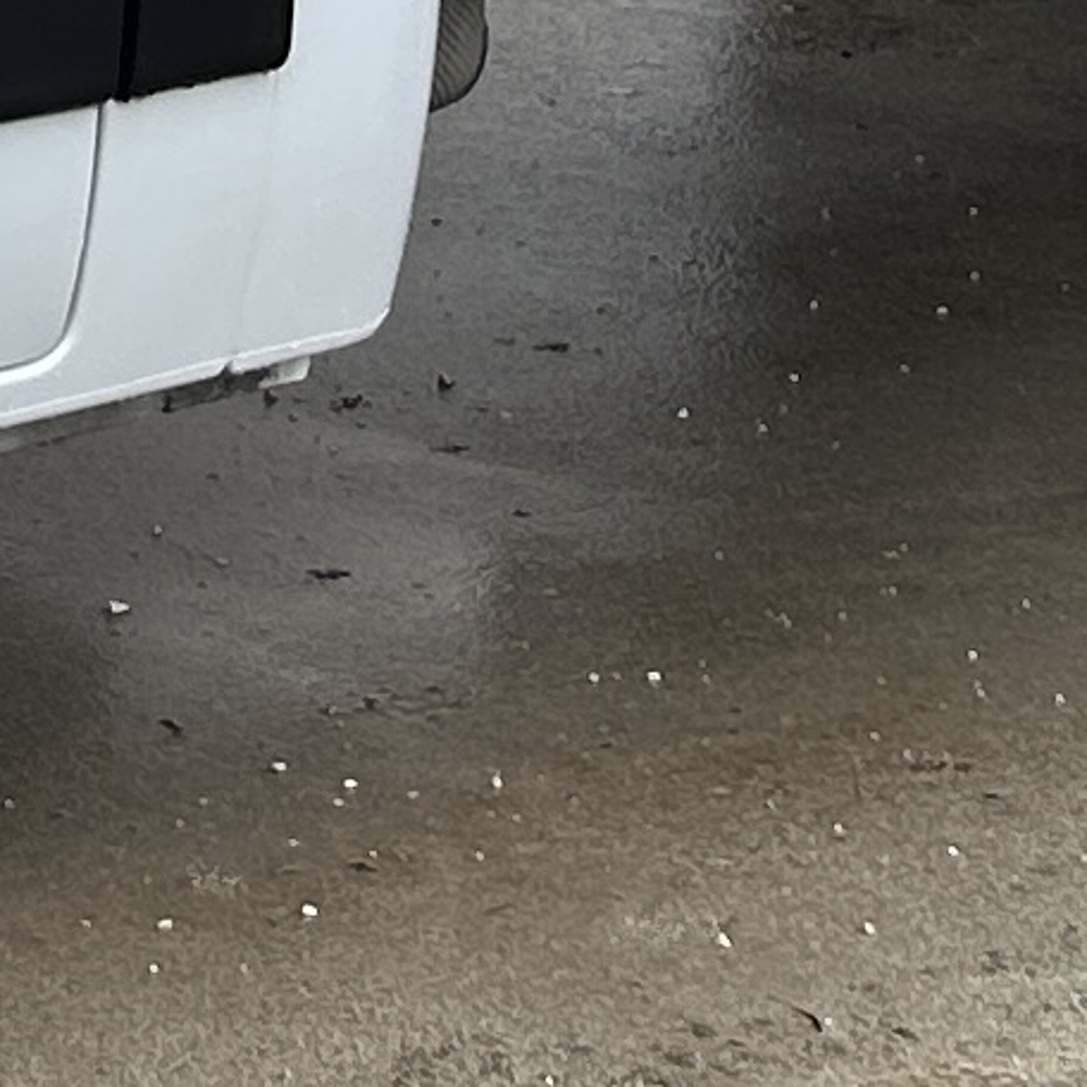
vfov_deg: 8.1
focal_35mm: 203
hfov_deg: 8.5
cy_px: -1213
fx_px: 7212
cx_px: -405
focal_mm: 5.7
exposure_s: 1/887
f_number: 1.5
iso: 50
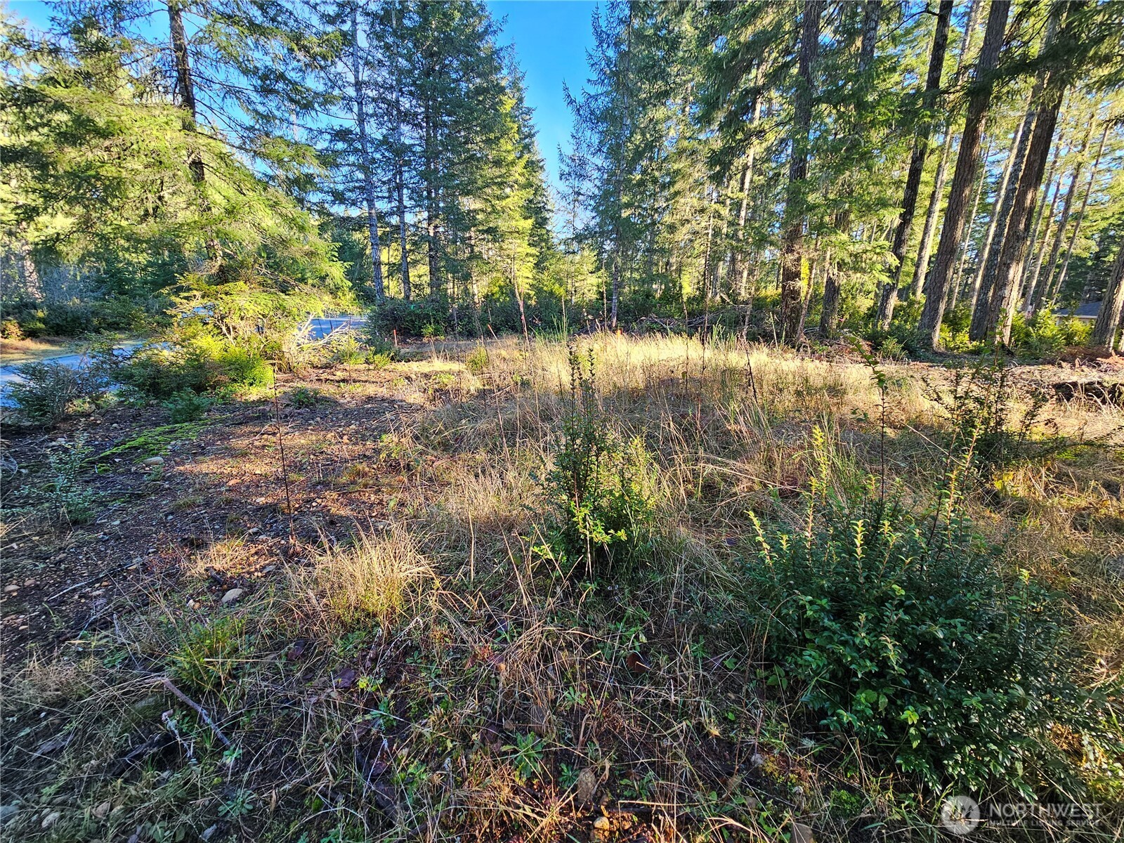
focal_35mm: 13
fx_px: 422
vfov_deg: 89.9
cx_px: 562
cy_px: 422
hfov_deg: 106.2
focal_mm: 2.2
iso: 50
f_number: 2.2
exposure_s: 1/120
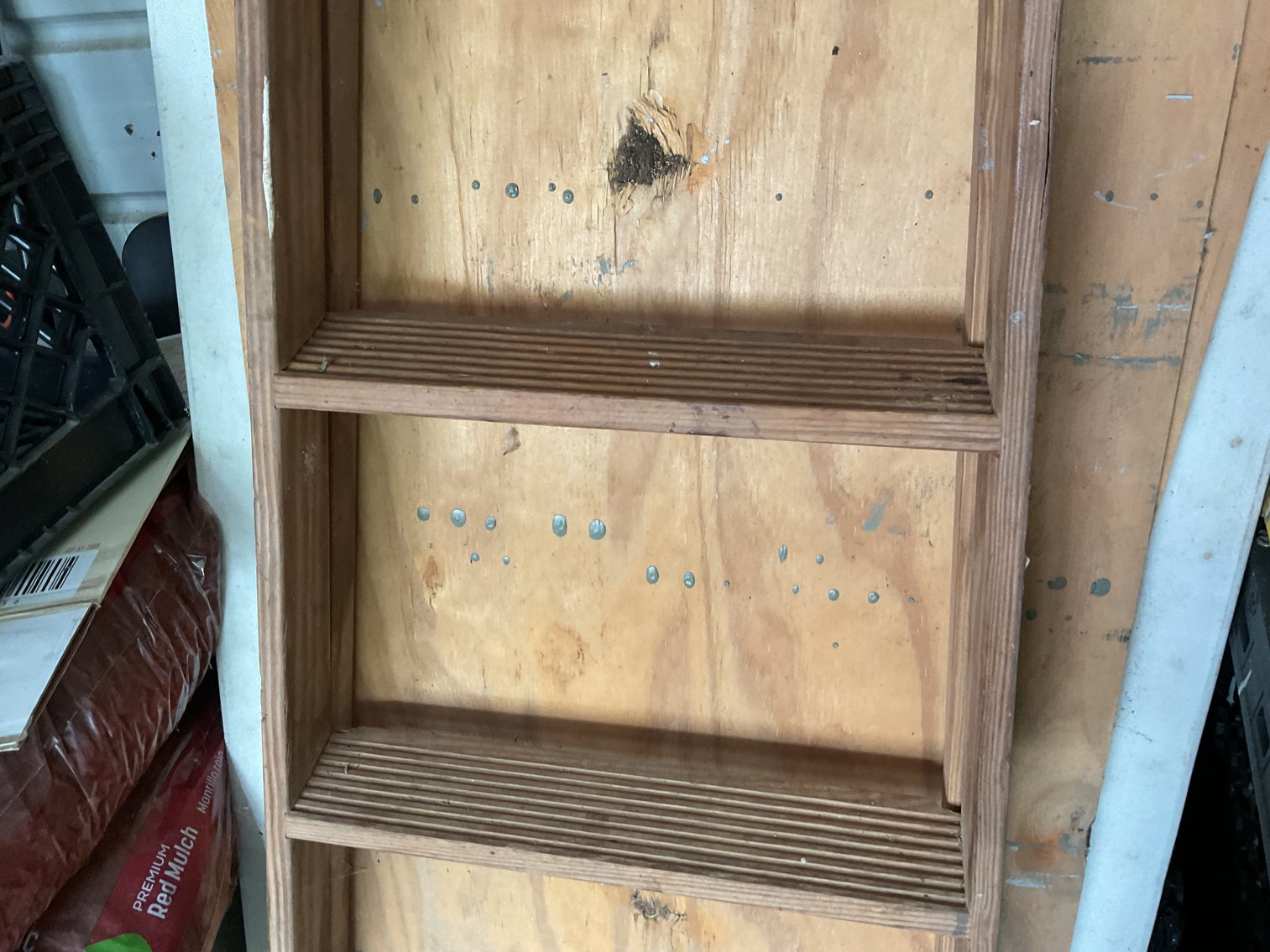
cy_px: 476
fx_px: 1064
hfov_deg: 61.7
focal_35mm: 29
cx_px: 635
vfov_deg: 48.2
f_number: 1.8
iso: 125
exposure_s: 1/60
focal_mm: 3
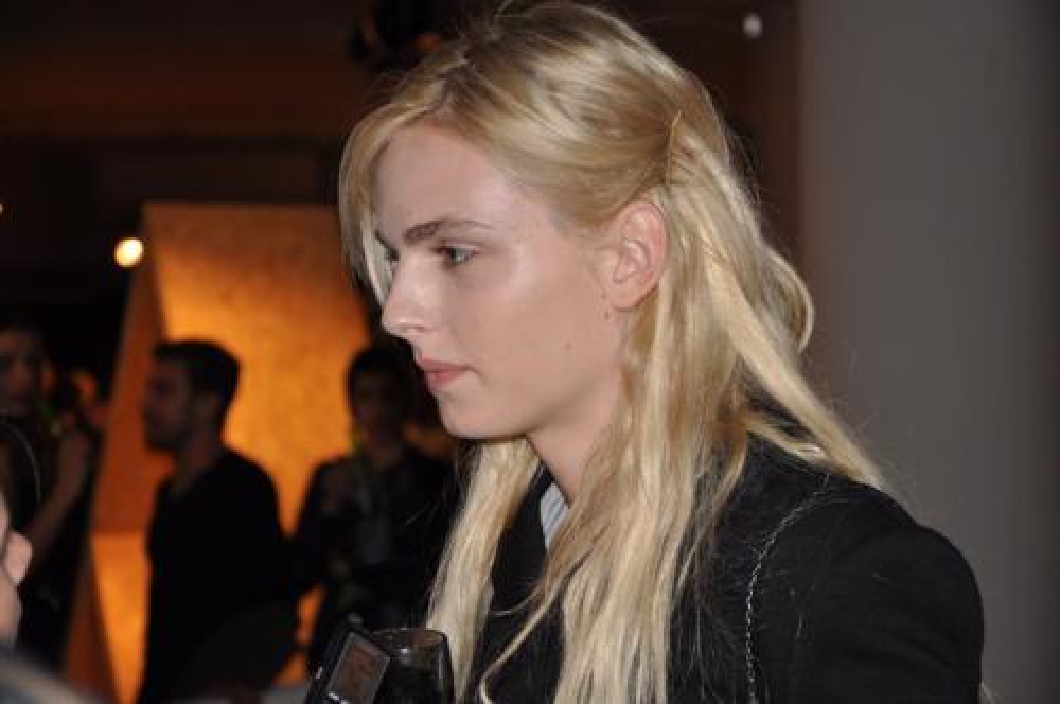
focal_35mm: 105
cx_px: 530
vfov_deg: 13.0
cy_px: 352
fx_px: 3088
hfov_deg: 19.5
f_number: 5.3
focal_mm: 70
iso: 400
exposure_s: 1/60
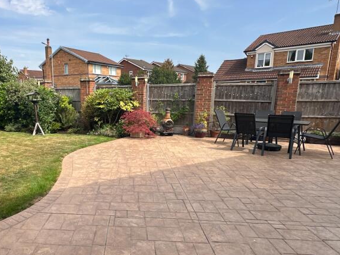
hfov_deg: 67.0
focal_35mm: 25
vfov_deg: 54.8
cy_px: 140
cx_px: 107
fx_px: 246
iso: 50
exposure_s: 1/1289
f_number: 2.2
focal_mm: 2.22
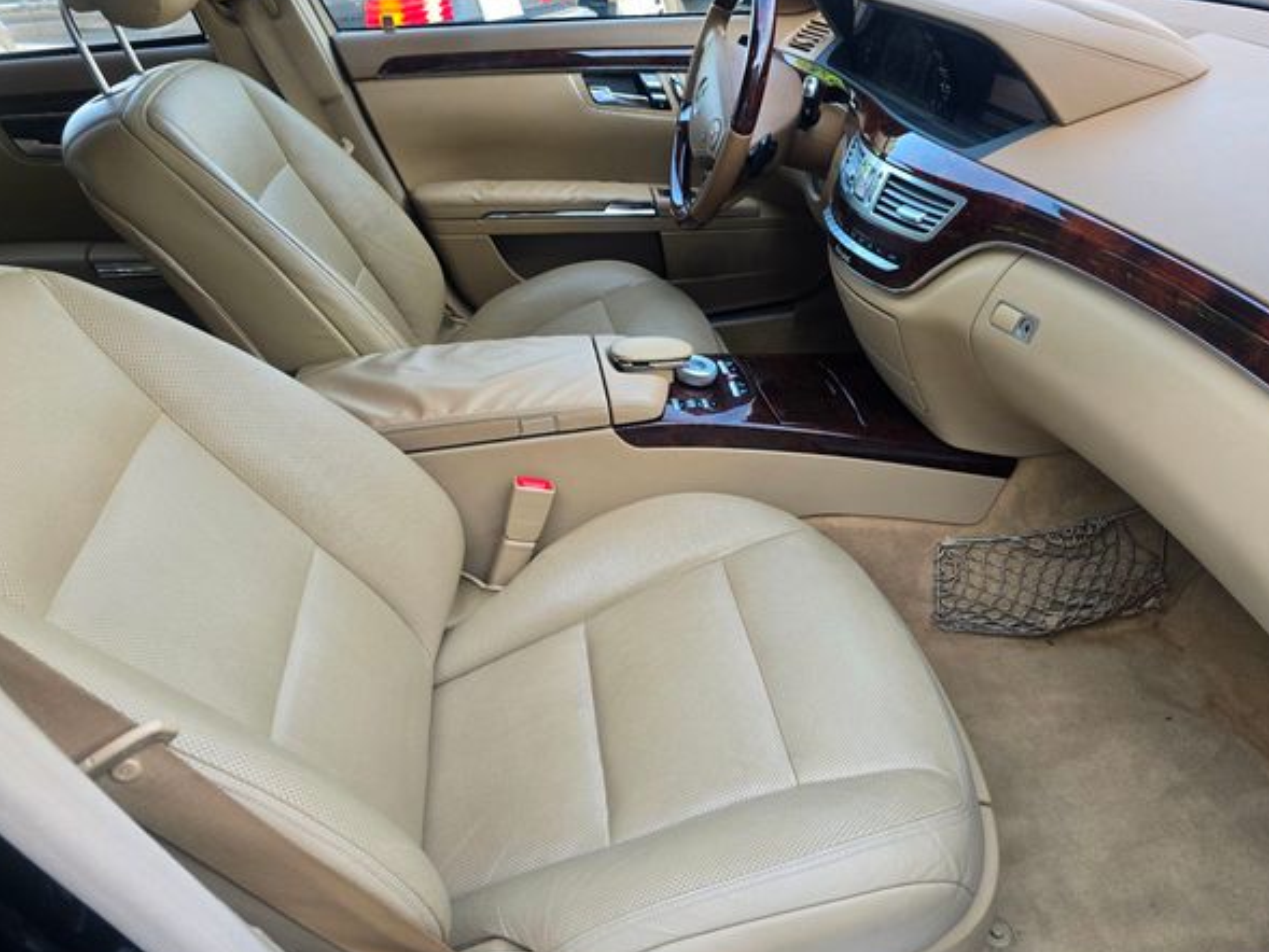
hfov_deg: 69.3
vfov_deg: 54.9
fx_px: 917
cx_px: 681
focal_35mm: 25
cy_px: 493
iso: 64
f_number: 1.7
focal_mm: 6.3
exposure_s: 1/180
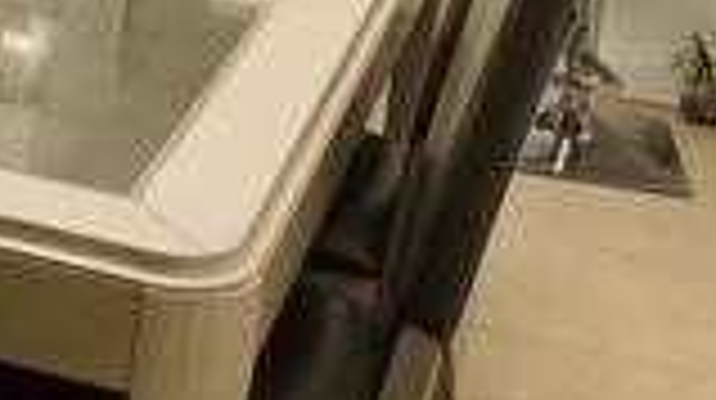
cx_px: -122
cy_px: -292
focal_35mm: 114
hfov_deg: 18.0
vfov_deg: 10.1
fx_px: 2162
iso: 320
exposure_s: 1/60
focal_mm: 4.25
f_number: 1.8
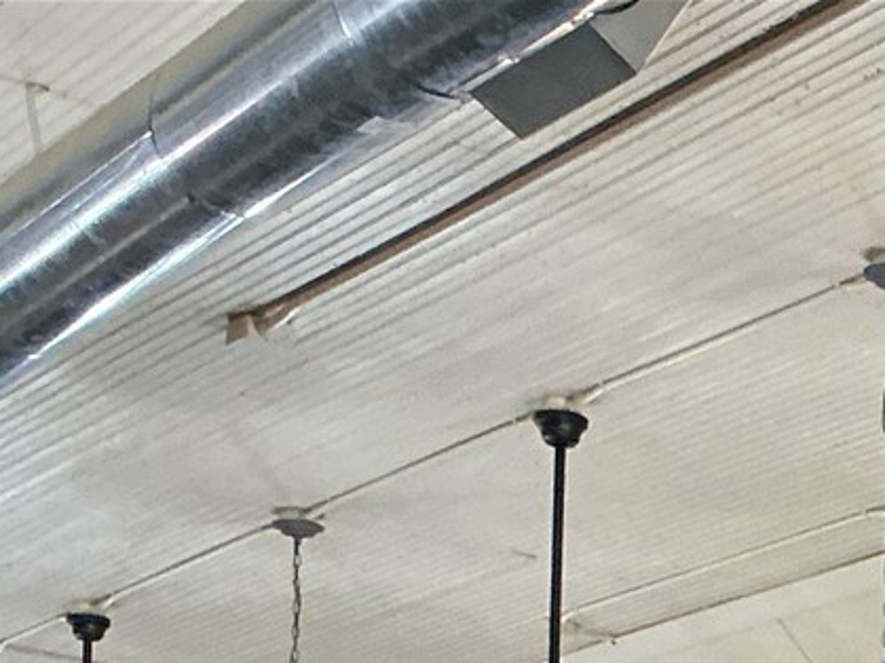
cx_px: 1576
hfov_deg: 13.1
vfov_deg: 9.5
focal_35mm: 137
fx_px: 3502
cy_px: 1619
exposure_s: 1/30
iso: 320
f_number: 1.8
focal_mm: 3
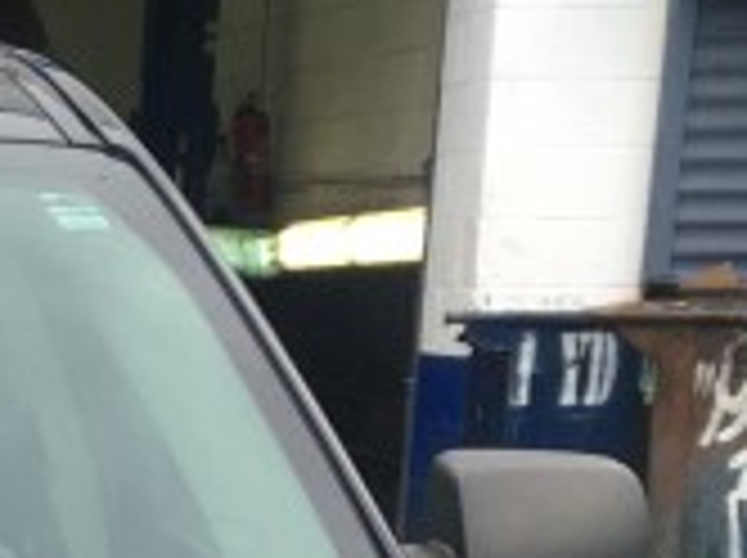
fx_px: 3857
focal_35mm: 179
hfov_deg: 10.4
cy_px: 1413
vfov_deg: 7.6
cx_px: -616
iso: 32
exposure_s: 1/120
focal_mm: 4.15
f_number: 2.2
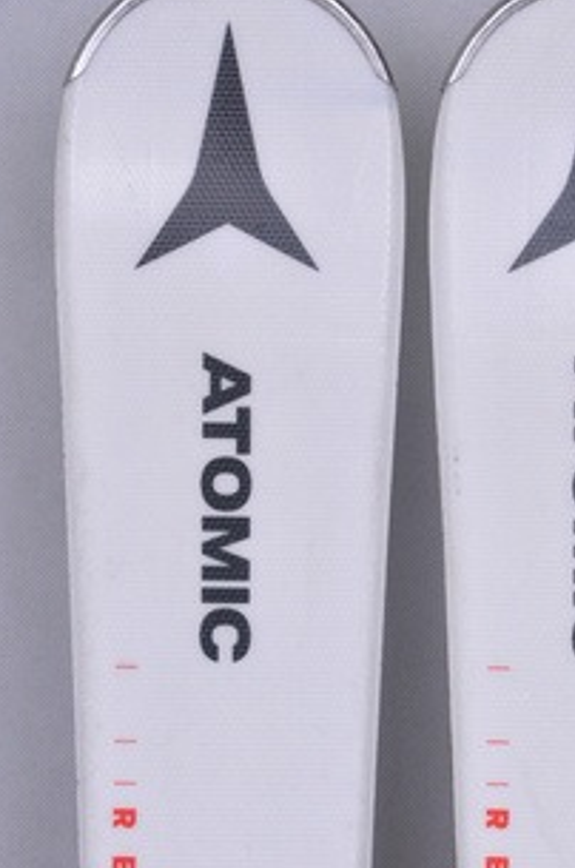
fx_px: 5601
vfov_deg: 8.9
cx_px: 414
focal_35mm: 233
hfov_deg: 5.9
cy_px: 600
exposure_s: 1/125
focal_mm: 105
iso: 3200
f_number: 9.5
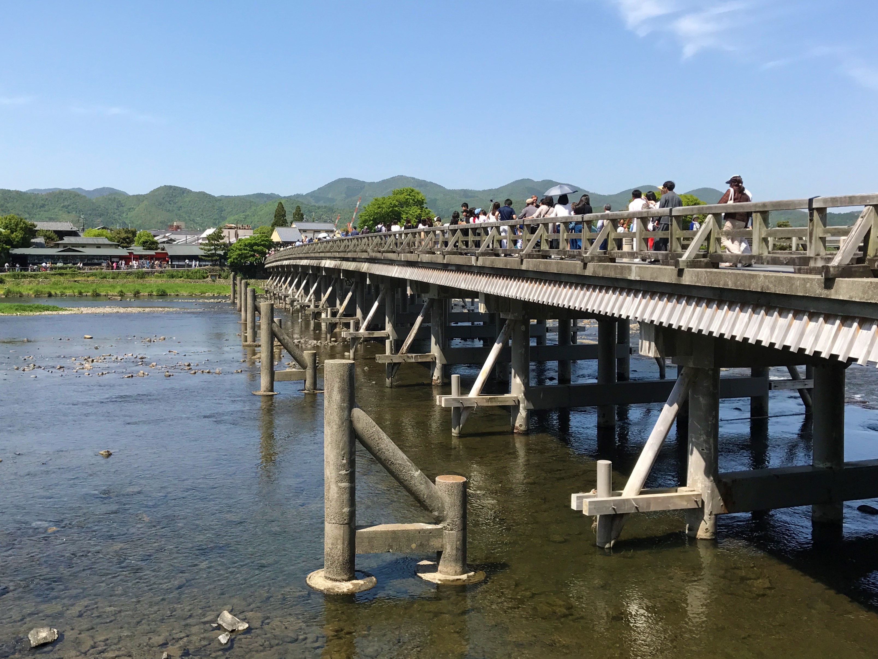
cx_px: 439
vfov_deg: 49.8
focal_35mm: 28
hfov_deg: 63.4
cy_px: 330
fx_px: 710
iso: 20
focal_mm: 3.99
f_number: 1.8
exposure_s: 1/1996
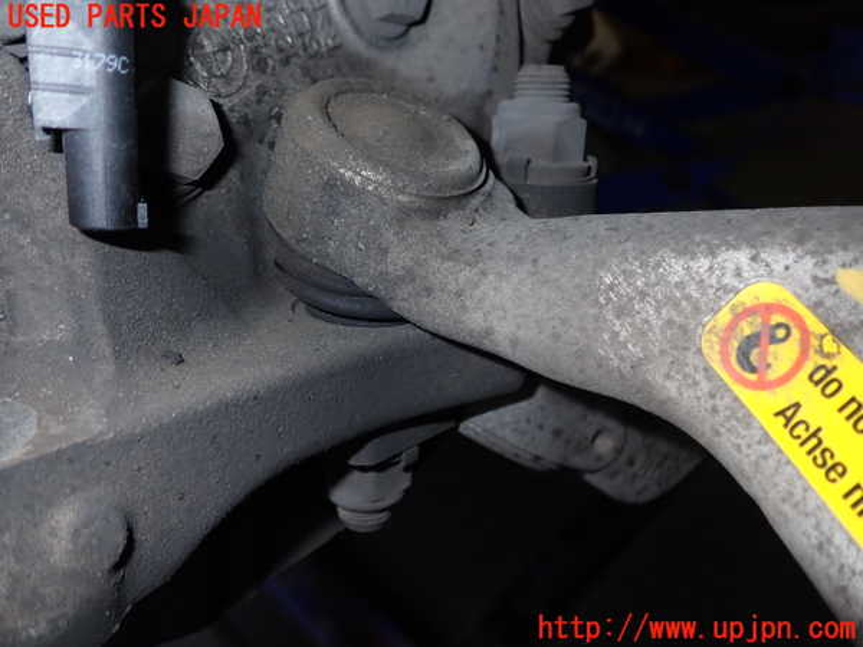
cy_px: 324
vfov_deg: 46.8
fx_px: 748
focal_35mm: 30
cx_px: 432
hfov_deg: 60.0
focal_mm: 5.4
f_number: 6.3
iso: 200
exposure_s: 1/30
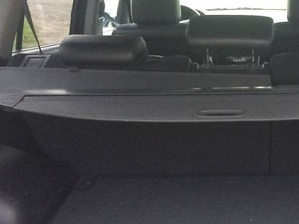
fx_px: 475
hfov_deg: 33.9
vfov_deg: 26.4
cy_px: 152
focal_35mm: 55
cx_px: 242
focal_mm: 4.2
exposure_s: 1/20
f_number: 2.2
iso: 320
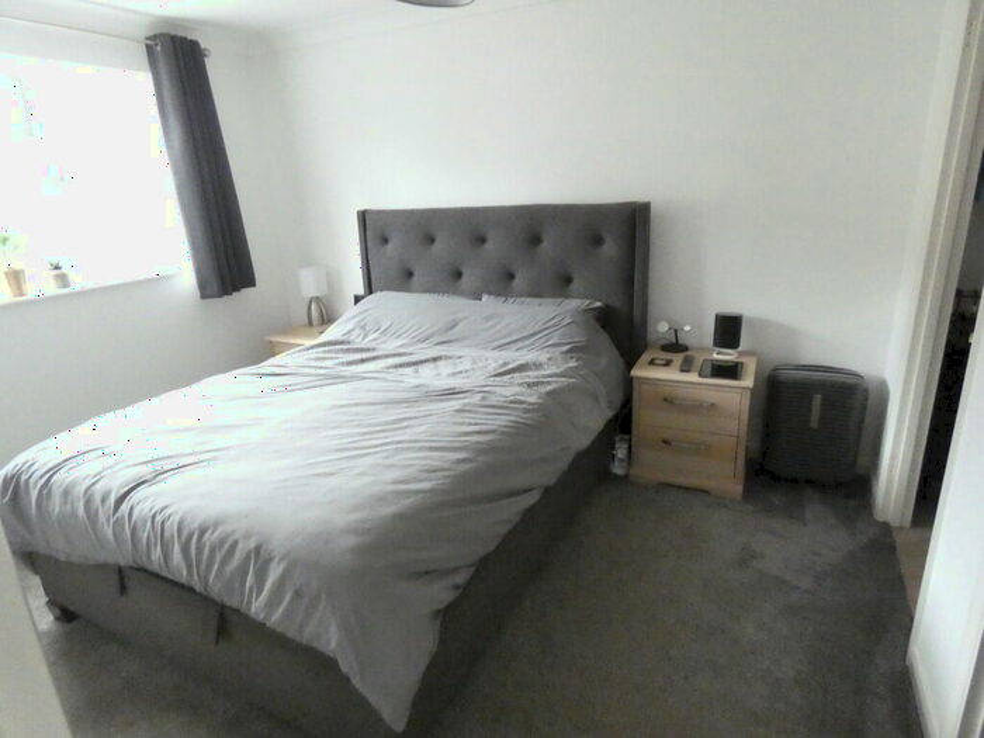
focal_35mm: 20
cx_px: 492
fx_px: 569
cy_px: 369
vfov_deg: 66.0
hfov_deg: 81.7
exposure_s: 1/125
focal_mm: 3.6
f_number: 2.8
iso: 3200
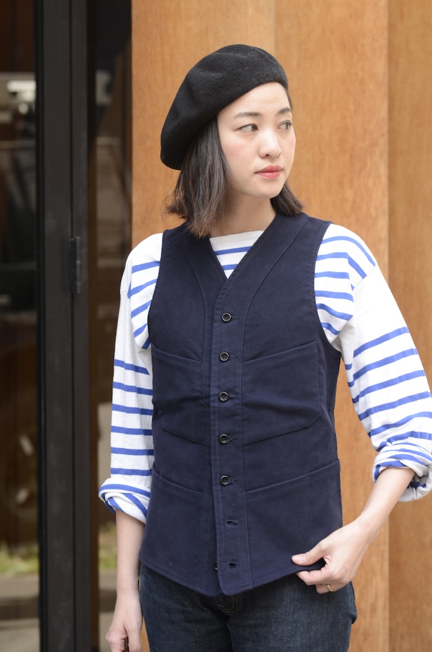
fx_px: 2306
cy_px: 326
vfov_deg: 16.1
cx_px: 216
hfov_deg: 10.7
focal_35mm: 128
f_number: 2.2
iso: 125
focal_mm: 85
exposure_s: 1/100
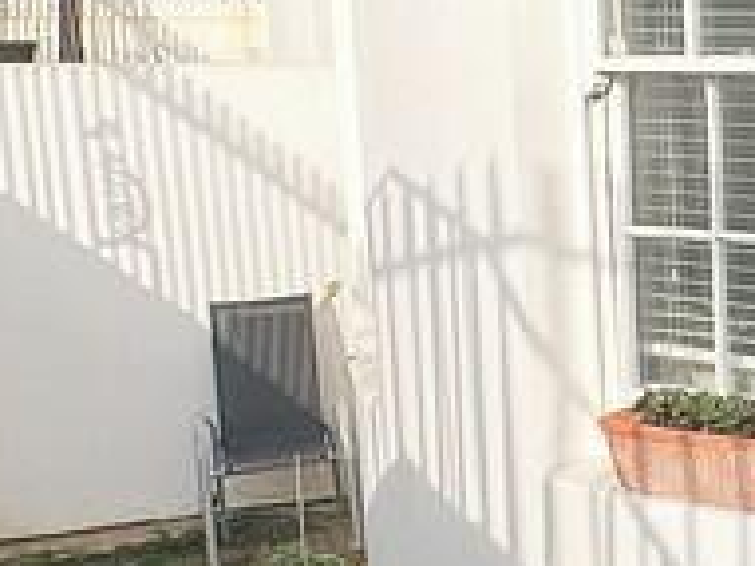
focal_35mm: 75
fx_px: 1635
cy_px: 237
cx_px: 1221
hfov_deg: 20.8
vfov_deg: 19.6
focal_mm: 2.22
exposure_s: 1/4132
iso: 50
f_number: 2.2
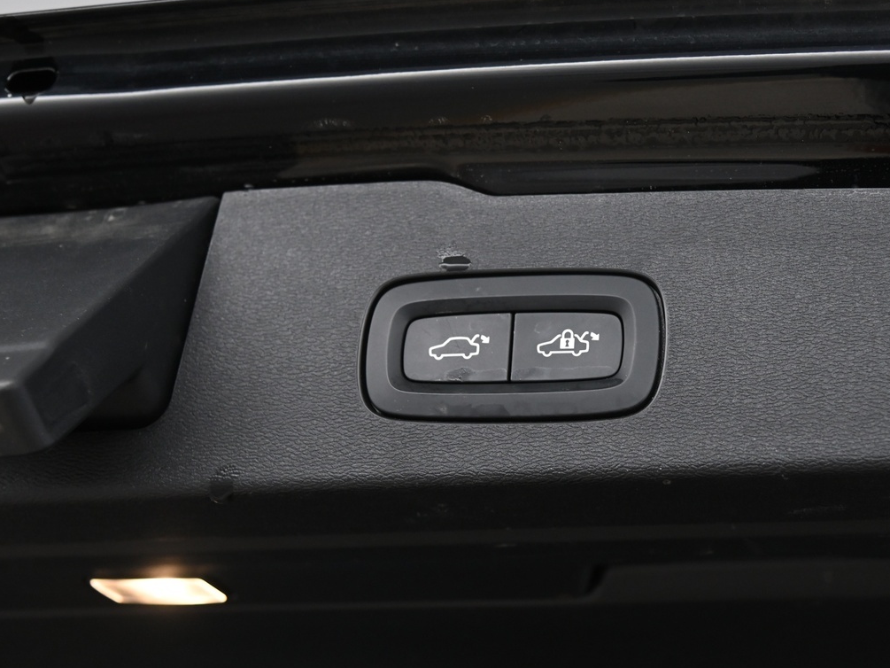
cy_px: 414
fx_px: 1517
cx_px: 616
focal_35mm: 59
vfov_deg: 24.8
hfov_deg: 32.3
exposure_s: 1/100
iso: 2000
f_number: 4
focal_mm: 38
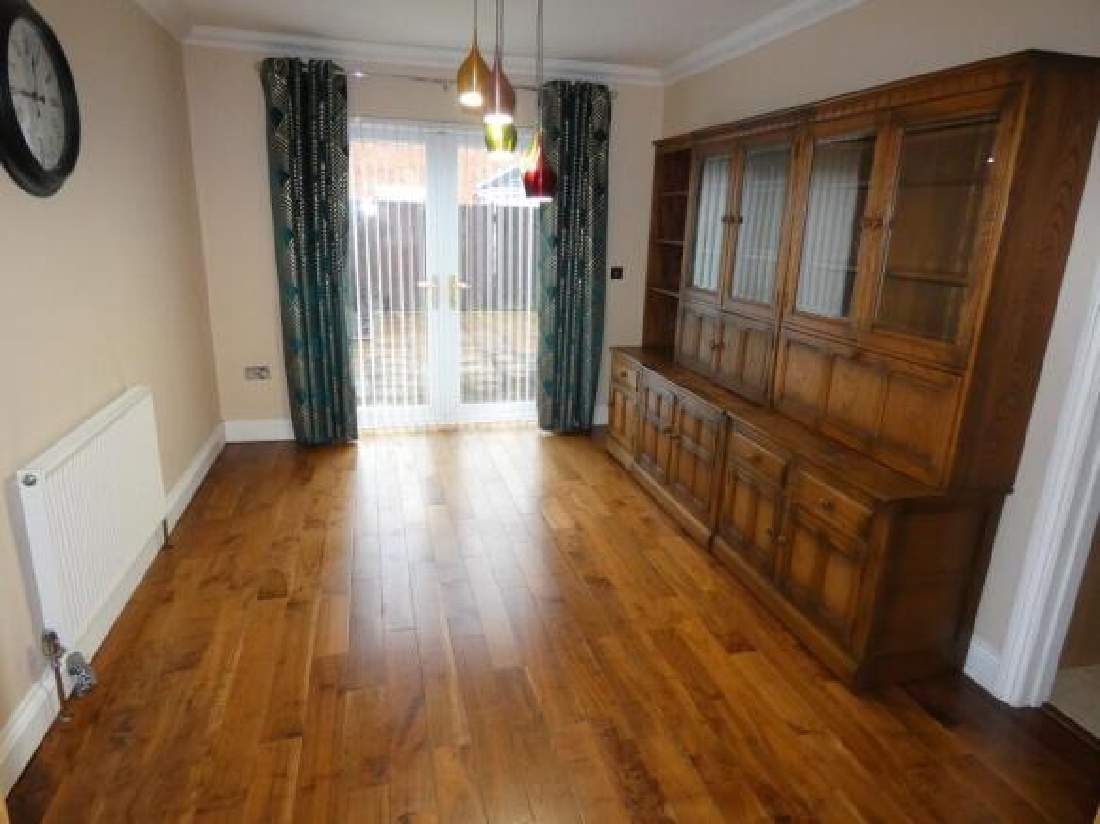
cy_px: 412
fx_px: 635
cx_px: 550
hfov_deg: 81.8
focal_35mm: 20
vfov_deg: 66.0
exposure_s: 1/60
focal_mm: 3.6
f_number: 2.8
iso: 500
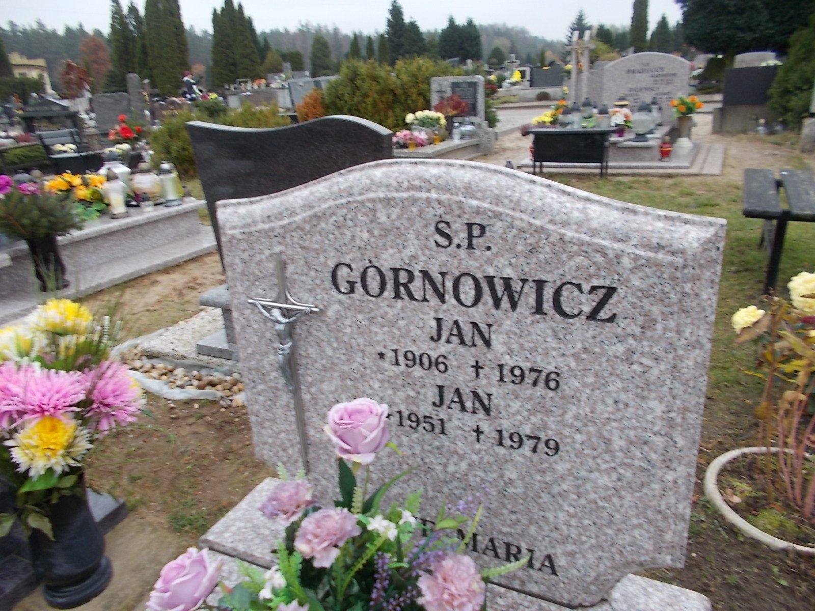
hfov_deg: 67.3
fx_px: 612
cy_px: 306
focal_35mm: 26
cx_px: 408
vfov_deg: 53.1
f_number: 3.2
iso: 80
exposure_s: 1/30
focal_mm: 4.6
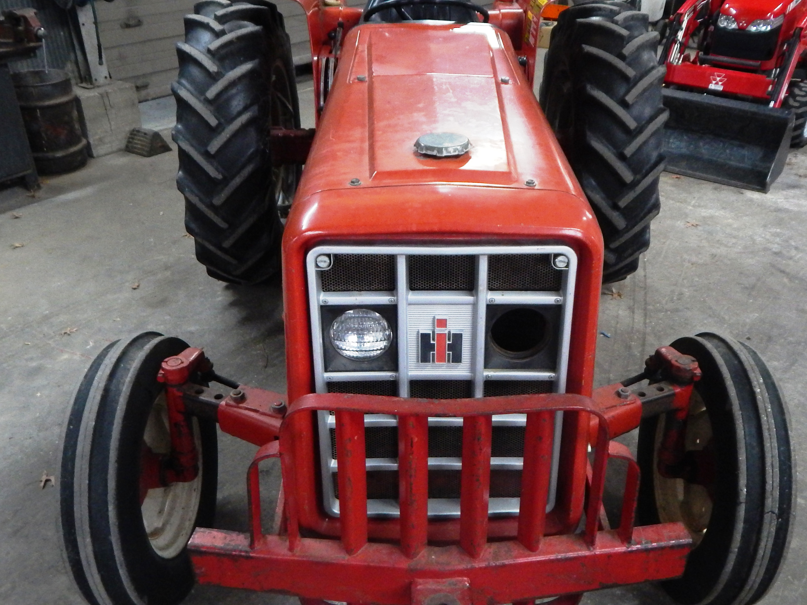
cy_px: 308
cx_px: 434
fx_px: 723
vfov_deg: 45.4
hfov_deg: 58.3
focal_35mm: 31
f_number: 3
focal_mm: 4
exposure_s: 1/30
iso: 400
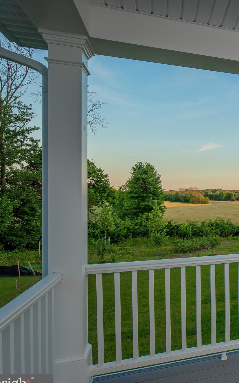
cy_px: 197
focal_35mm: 30
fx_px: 313
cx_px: 285
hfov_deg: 34.0
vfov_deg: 62.9
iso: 200
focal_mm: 19
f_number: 9
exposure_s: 1/60
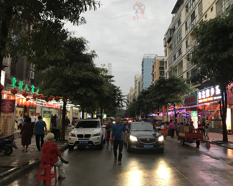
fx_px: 207
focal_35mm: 30
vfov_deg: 48.5
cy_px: 92
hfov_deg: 58.7
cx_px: 125
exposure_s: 1/17
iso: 50
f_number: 1.8
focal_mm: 3.99
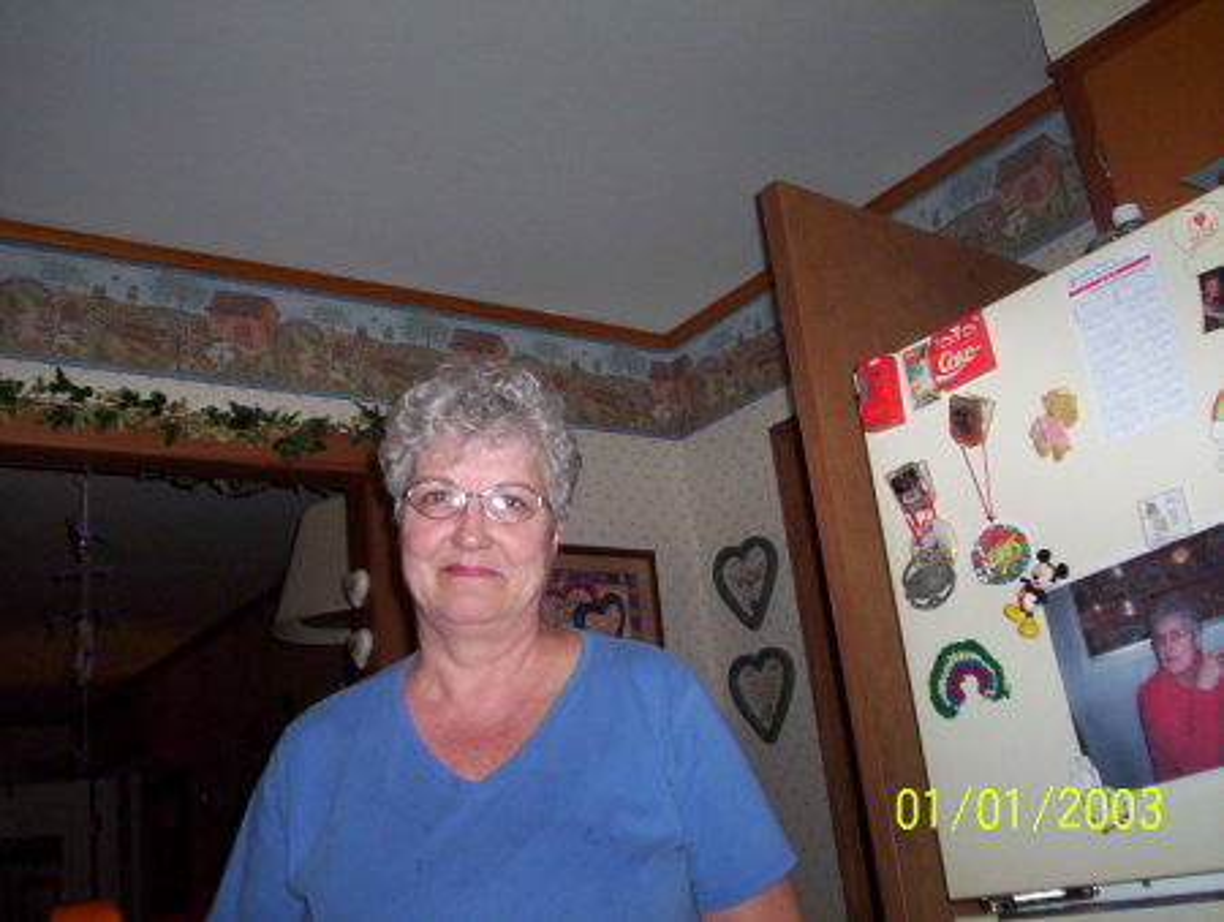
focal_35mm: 38
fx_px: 1346
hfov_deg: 48.9
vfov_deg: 37.8
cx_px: 612
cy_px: 461
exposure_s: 1/60
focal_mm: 4.99
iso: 140
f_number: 4.5
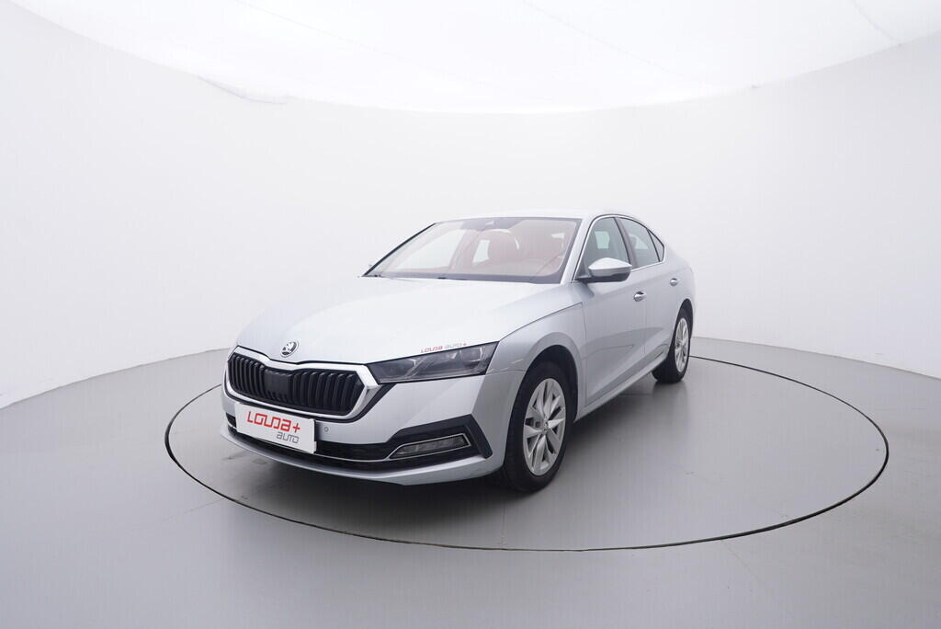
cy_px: 314
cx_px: 470
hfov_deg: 77.3
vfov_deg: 56.2
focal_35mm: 22
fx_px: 588
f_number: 5
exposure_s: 1/80
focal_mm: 15
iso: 200
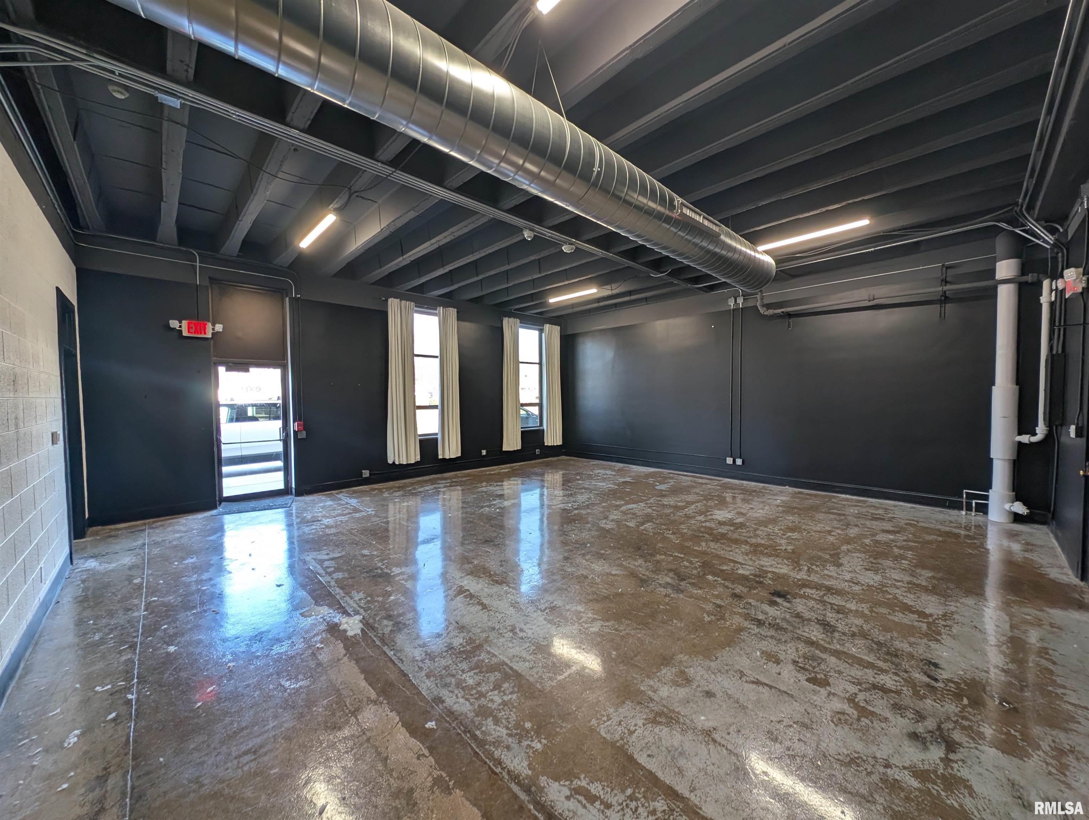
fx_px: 378
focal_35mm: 12
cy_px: 410
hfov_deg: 110.5
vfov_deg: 94.6
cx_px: 544
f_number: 1.95
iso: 52
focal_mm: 2.23
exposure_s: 1/40
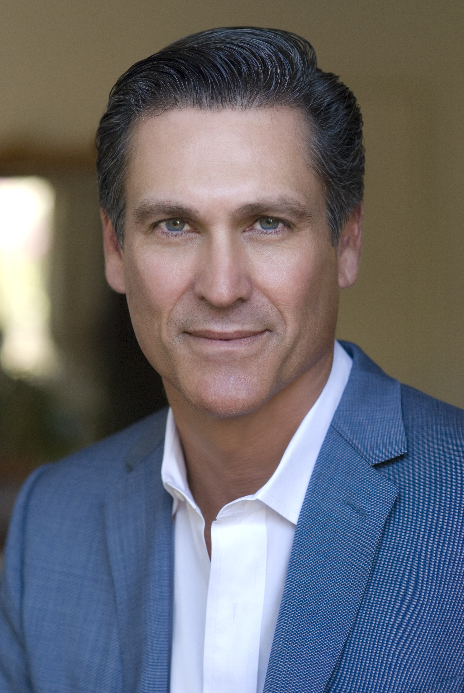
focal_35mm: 128
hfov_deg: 10.8
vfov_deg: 16.1
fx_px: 2458
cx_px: 232
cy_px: 346
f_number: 2.8
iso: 400
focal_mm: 85
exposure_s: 1/125
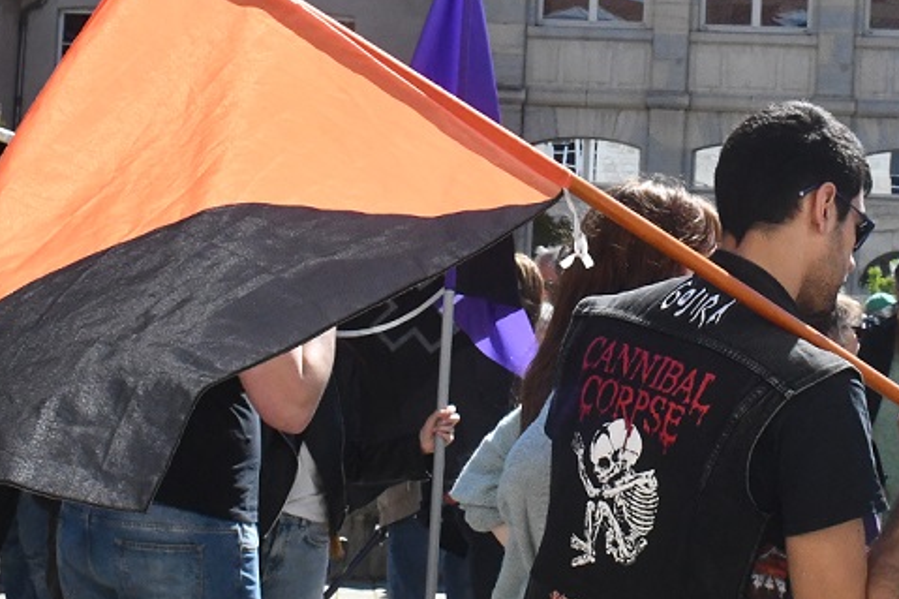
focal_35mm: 105
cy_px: 255
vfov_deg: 13.0
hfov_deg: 19.3
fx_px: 2621
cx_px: 664
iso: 2500
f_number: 20
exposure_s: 1/1600
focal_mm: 29
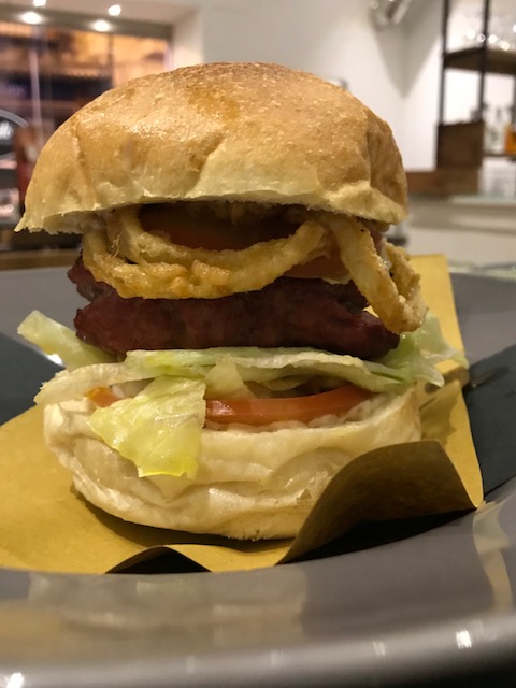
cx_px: 258
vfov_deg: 63.4
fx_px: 557
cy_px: 344
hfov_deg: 49.7
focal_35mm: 28
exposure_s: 1/6
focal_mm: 3.99
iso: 80
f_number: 1.8
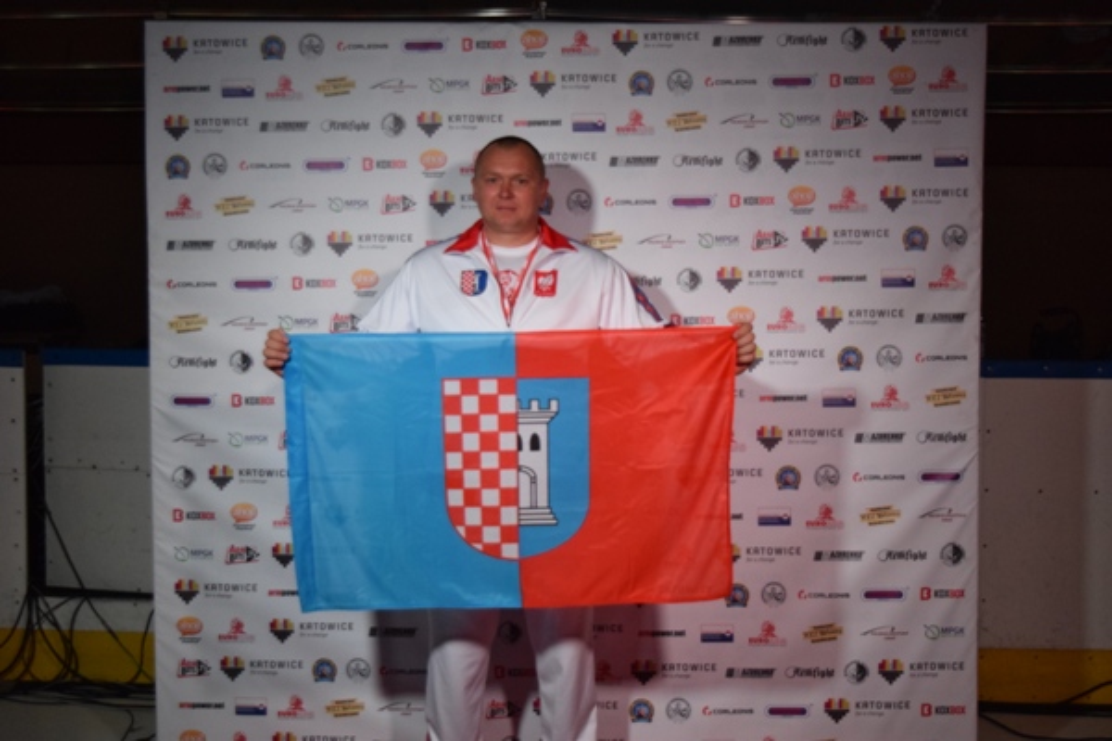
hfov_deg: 43.6
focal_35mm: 45
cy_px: 370
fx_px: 1390
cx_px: 556
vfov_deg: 29.9
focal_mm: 30
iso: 2200
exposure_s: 1/500
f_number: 4.2
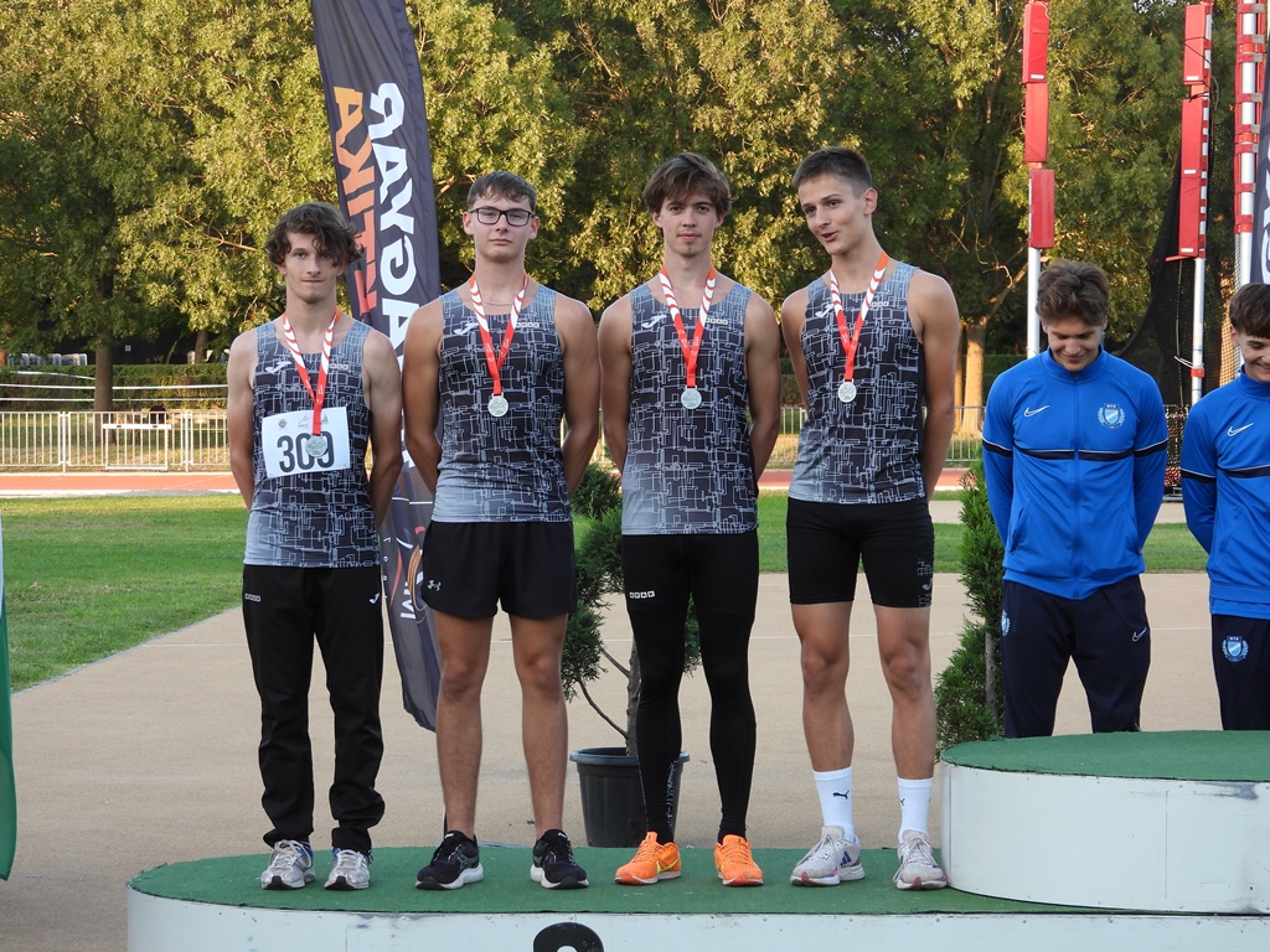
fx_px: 4219
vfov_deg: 12.9
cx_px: 635
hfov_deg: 17.1
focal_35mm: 115
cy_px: 476
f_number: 4
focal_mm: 20.5
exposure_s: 1/60
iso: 110
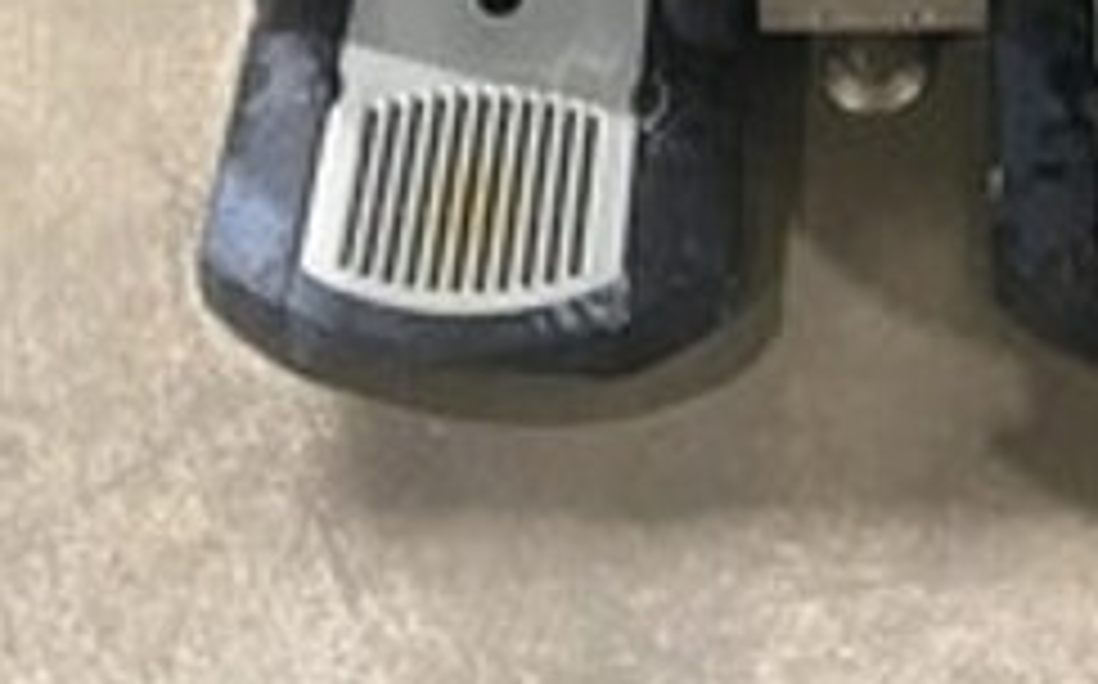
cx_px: 850
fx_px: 2750
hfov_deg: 22.3
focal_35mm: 92
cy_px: -821
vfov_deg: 12.1
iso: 400
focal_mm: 4.25
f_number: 1.8
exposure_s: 1/60
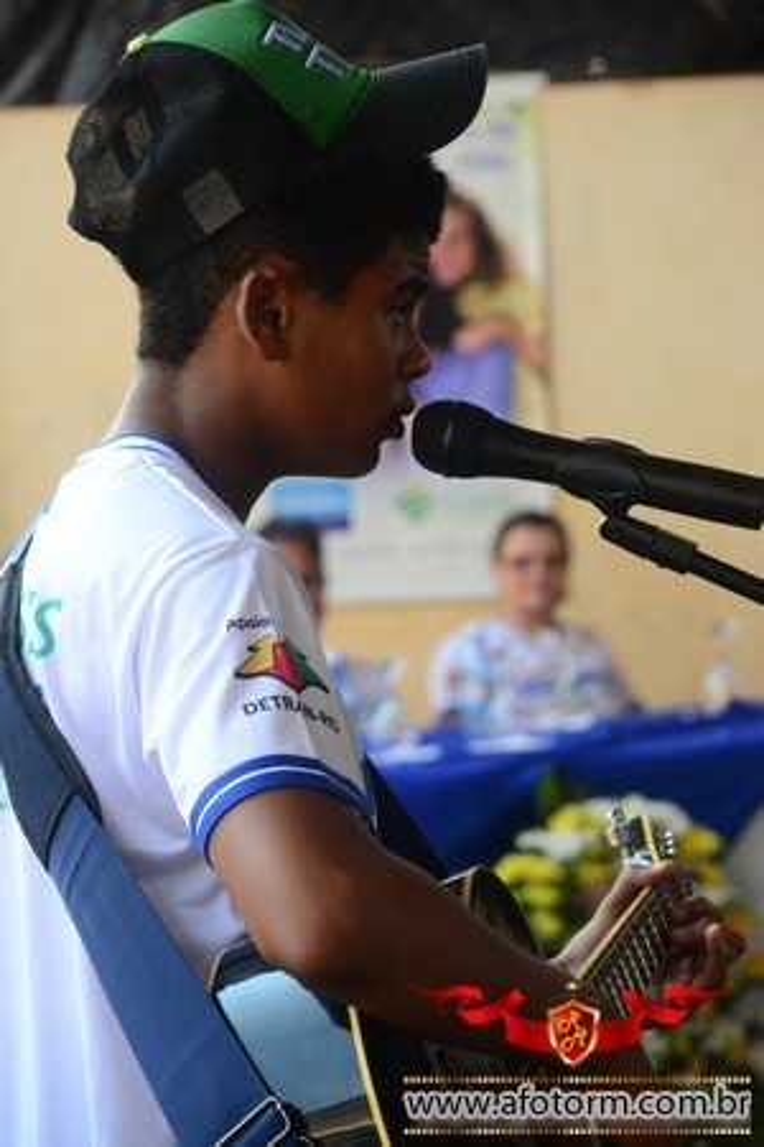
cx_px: 382
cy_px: 574
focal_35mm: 202
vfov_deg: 10.2
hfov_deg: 6.8
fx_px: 6446
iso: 400
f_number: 8
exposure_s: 1/160
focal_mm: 135
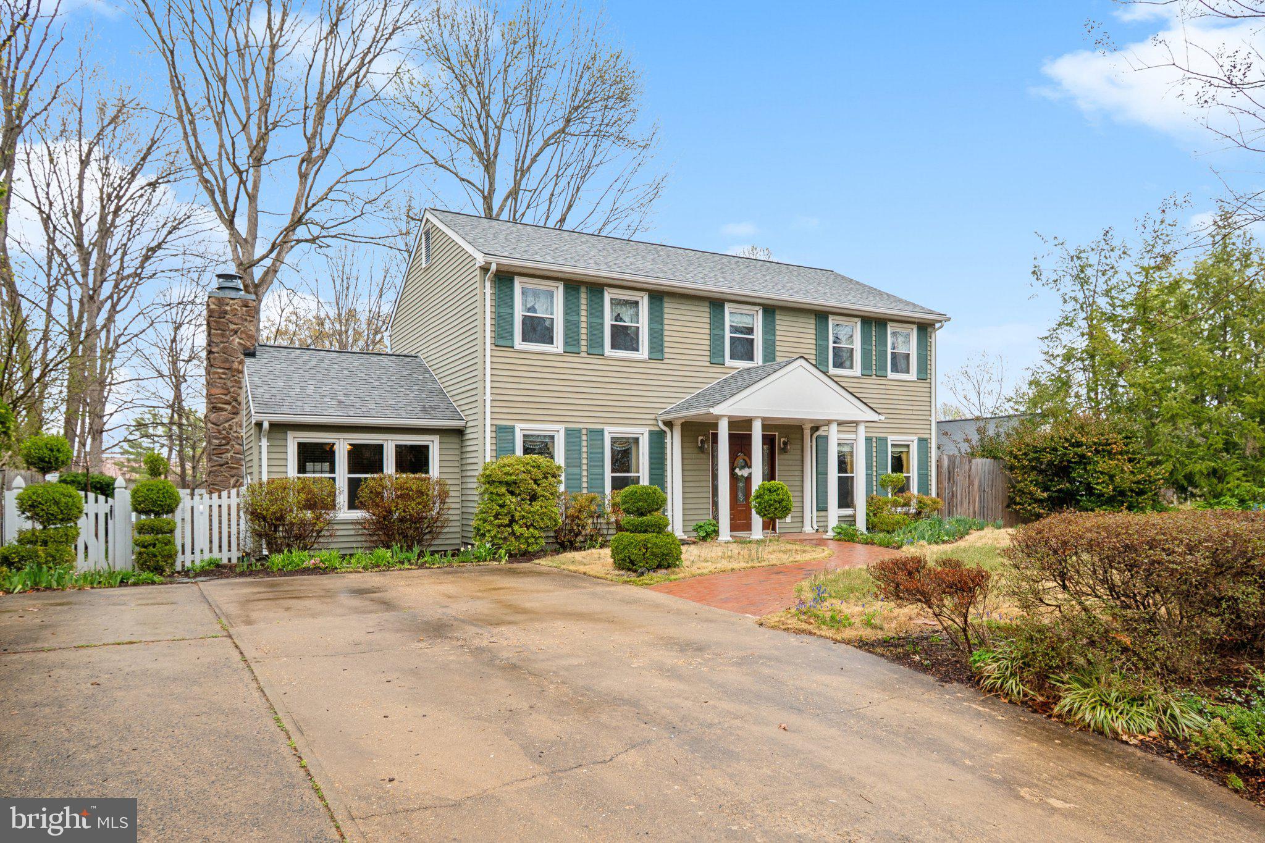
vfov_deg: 59.5
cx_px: 632
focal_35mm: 21
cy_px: 422
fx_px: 738
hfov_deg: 81.2
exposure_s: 1/160
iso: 400
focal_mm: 14
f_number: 5.6
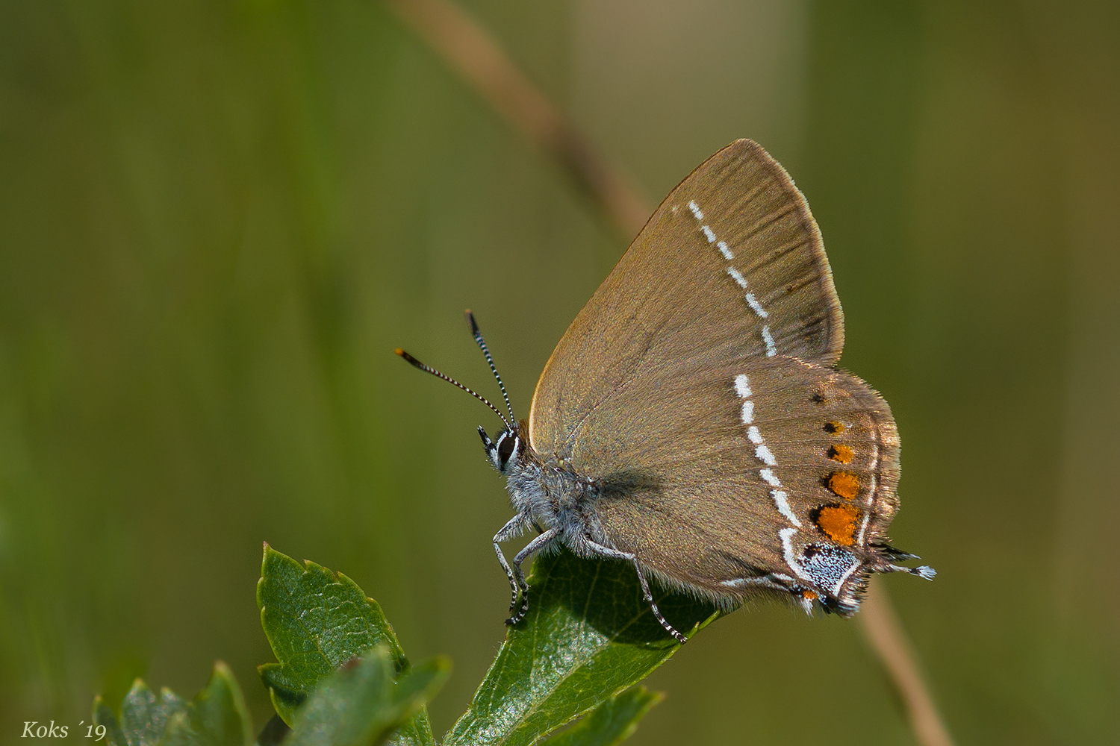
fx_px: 6222
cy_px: 373
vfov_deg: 6.9
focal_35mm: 200
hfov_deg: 10.3
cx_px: 560
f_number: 7.1
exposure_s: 1/1250
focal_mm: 200
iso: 400
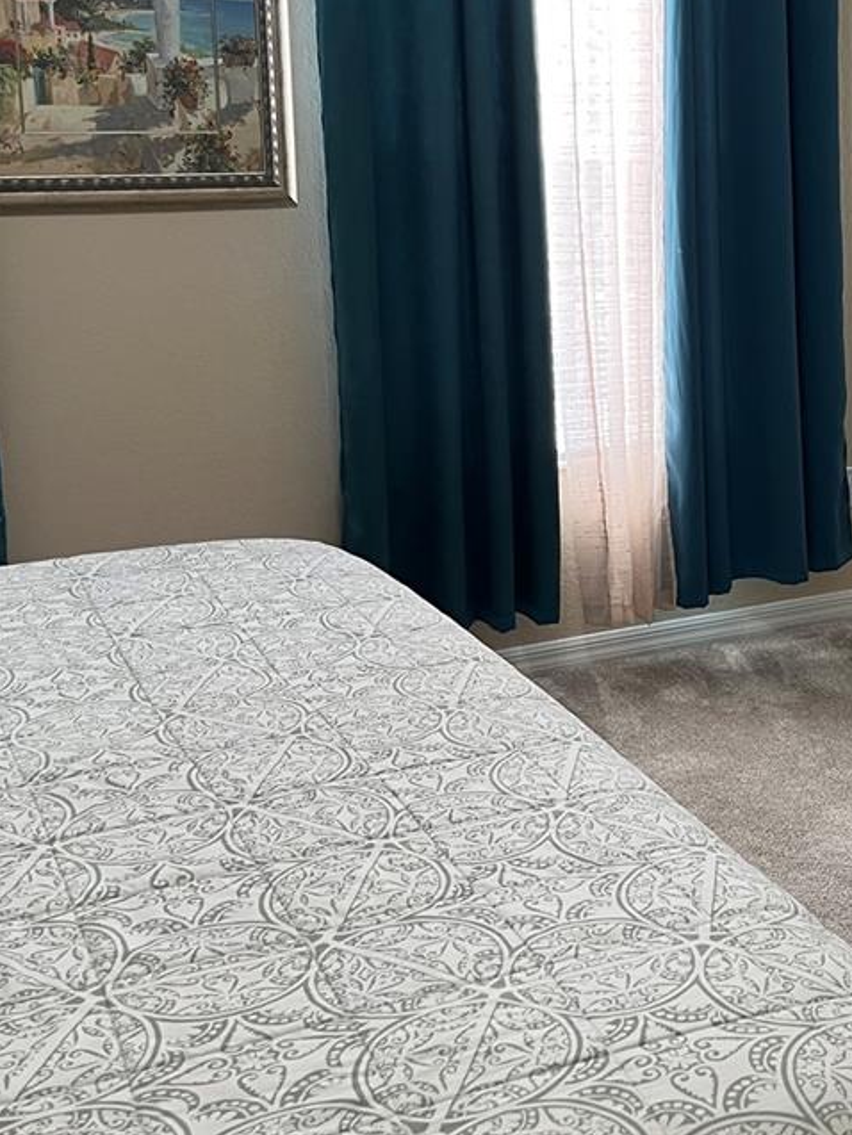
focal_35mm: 49
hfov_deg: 28.3
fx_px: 1608
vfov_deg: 38.3
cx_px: 799
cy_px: 339
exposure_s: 1/60
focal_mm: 5.1
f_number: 1.6
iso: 80
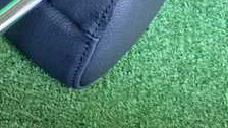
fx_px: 635
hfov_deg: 18.8
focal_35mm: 105
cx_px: -76
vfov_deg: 11.4
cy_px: -12
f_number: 2.5
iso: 1600
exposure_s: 1/125
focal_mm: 6.37
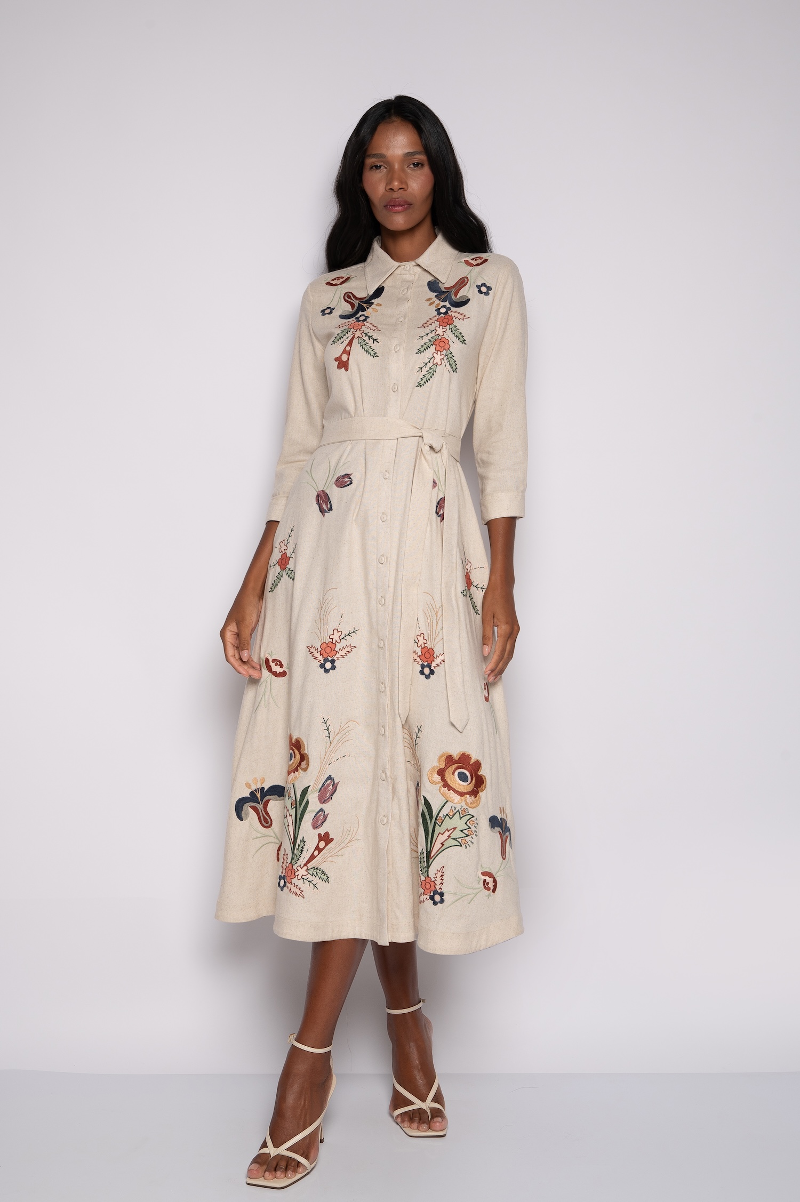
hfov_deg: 28.0
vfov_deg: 41.1
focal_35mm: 48
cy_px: 601
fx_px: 1602
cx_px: 400
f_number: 8
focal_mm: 48
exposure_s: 1/160
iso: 200
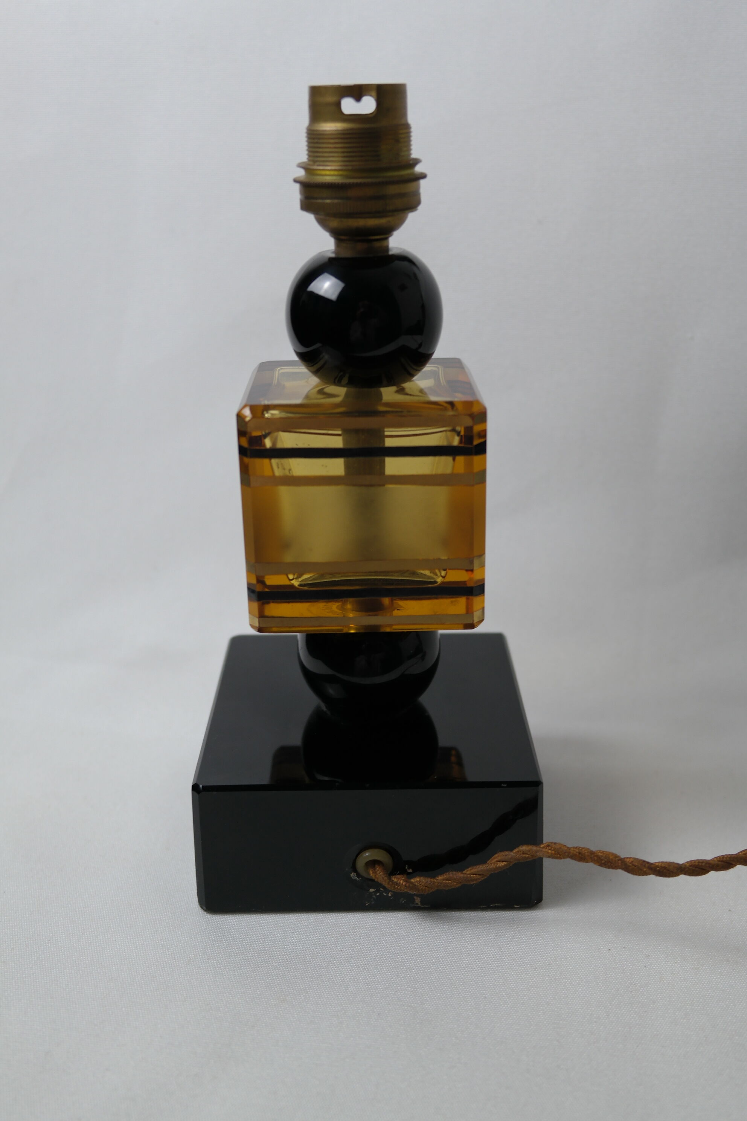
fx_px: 1245
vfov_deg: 48.5
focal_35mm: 40
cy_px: 560
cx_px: 374
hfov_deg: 33.4
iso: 200
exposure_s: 1/50
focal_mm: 26
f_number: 4
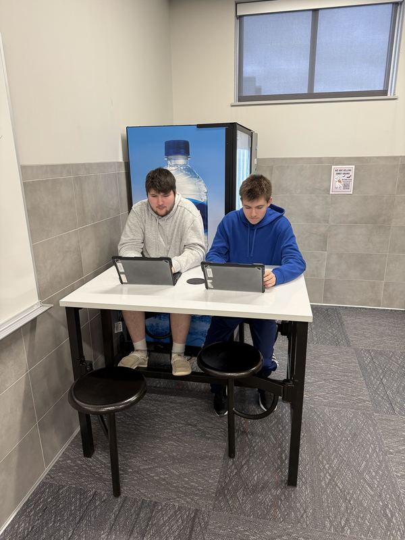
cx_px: 202
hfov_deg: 56.8
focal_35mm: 24
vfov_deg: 71.6
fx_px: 374
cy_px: 270
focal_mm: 6.76
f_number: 1.78
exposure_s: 1/93
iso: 200
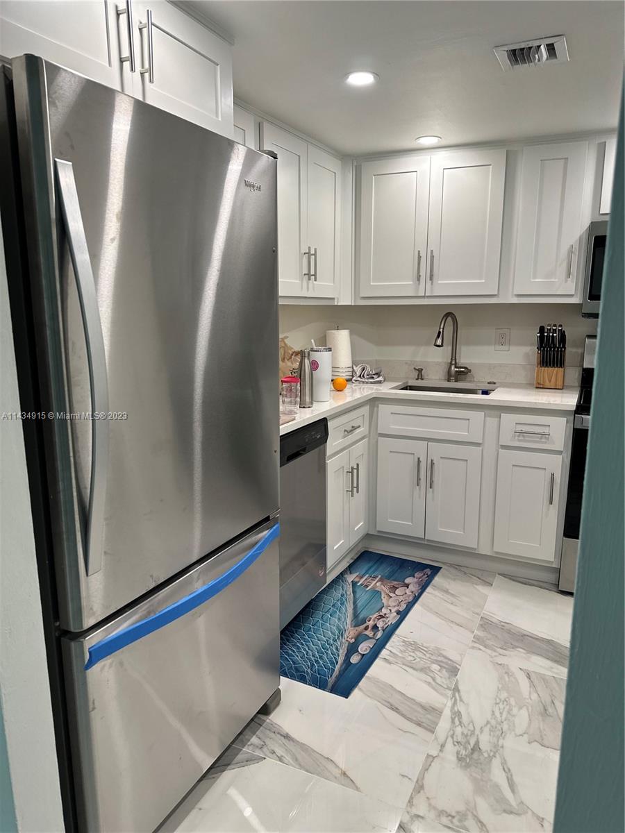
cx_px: 312
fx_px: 578
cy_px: 416
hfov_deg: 56.8
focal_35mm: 24
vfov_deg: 71.6
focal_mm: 6.86
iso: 125
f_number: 1.78
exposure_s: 1/120
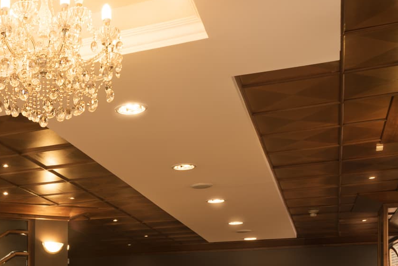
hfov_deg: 31.8
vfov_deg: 22.5
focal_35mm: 57
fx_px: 630
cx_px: -18
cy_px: 288
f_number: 11
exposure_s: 2
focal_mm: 24
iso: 100
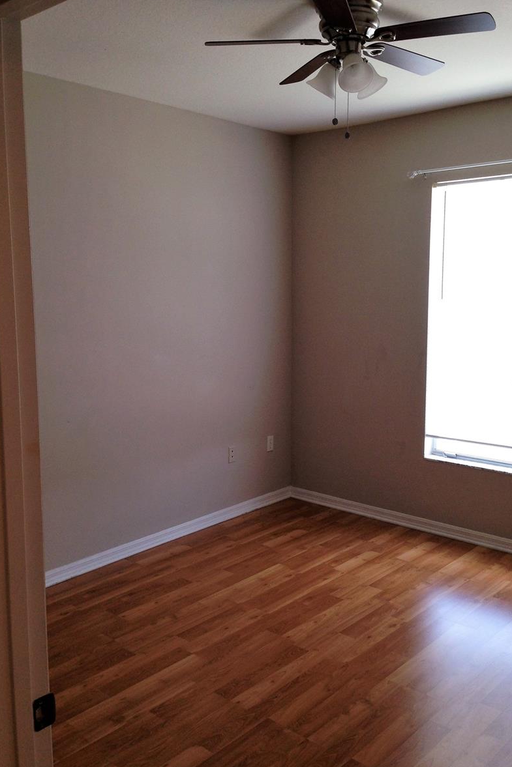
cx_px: 266
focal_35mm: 35
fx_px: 746
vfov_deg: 54.4
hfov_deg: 37.9
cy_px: 381
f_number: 2.4
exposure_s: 1/60
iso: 64
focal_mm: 4.12
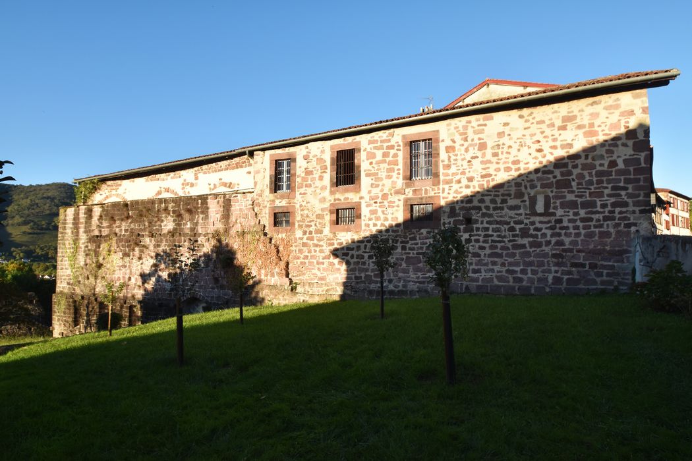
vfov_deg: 67.4
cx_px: 346
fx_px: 346
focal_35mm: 18
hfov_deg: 90.0
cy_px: 230
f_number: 8
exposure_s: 1/250
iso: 250
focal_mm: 12
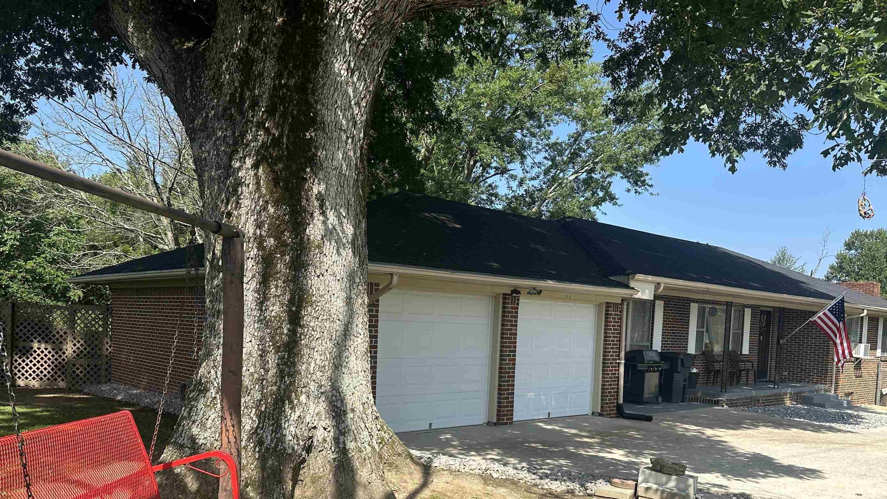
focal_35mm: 29
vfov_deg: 39.5
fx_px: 682
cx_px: 414
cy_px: 351
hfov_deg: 66.0
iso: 80
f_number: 1.78
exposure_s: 1/2252
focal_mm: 6.86
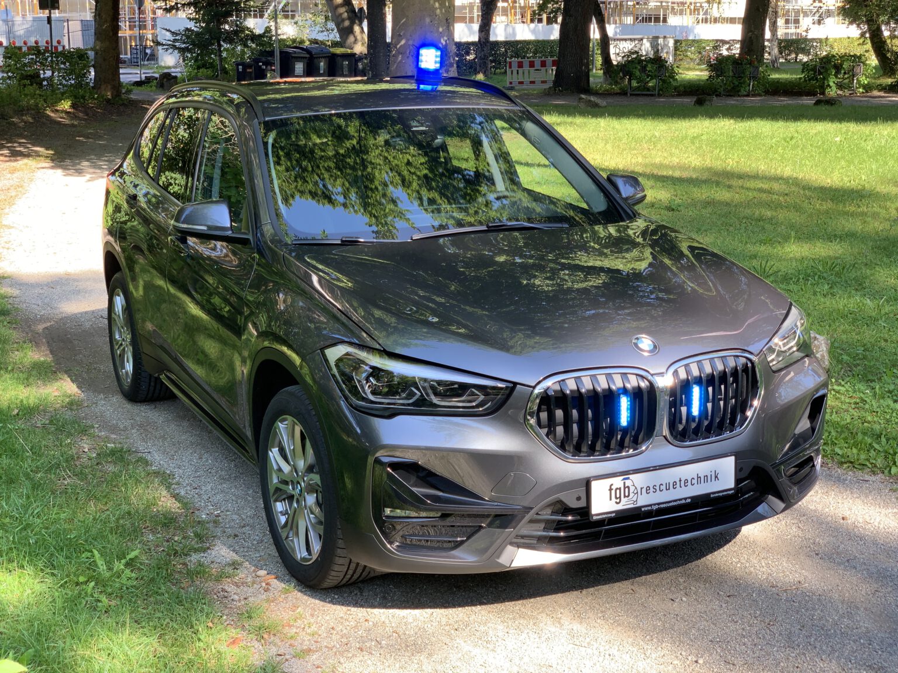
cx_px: 449
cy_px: 336
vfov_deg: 28.0
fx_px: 1349
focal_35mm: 52
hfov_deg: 36.8
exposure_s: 1/92
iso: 16
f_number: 2.4
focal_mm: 6
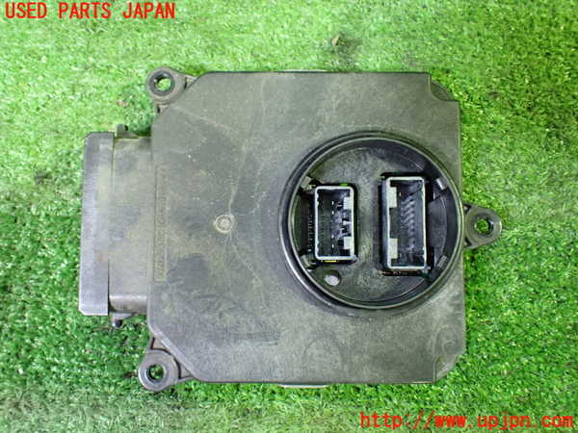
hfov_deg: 60.0
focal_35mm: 30
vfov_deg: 46.8
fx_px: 501
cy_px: 216
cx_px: 289
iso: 1000
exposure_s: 1/30
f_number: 2.3
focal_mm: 5.4
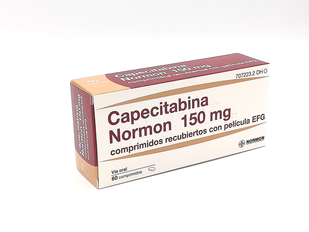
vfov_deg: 22.6
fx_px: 580
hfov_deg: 29.8
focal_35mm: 65
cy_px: 116
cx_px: 154
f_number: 2.2
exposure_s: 1/390
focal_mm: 3.83
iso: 50
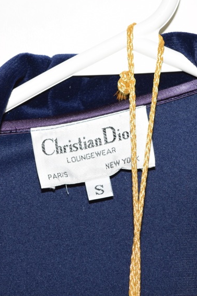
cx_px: 89
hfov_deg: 9.4
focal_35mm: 146
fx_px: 1198
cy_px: 167
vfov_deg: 14.1
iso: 100
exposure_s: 1/100
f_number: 5.6
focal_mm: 55
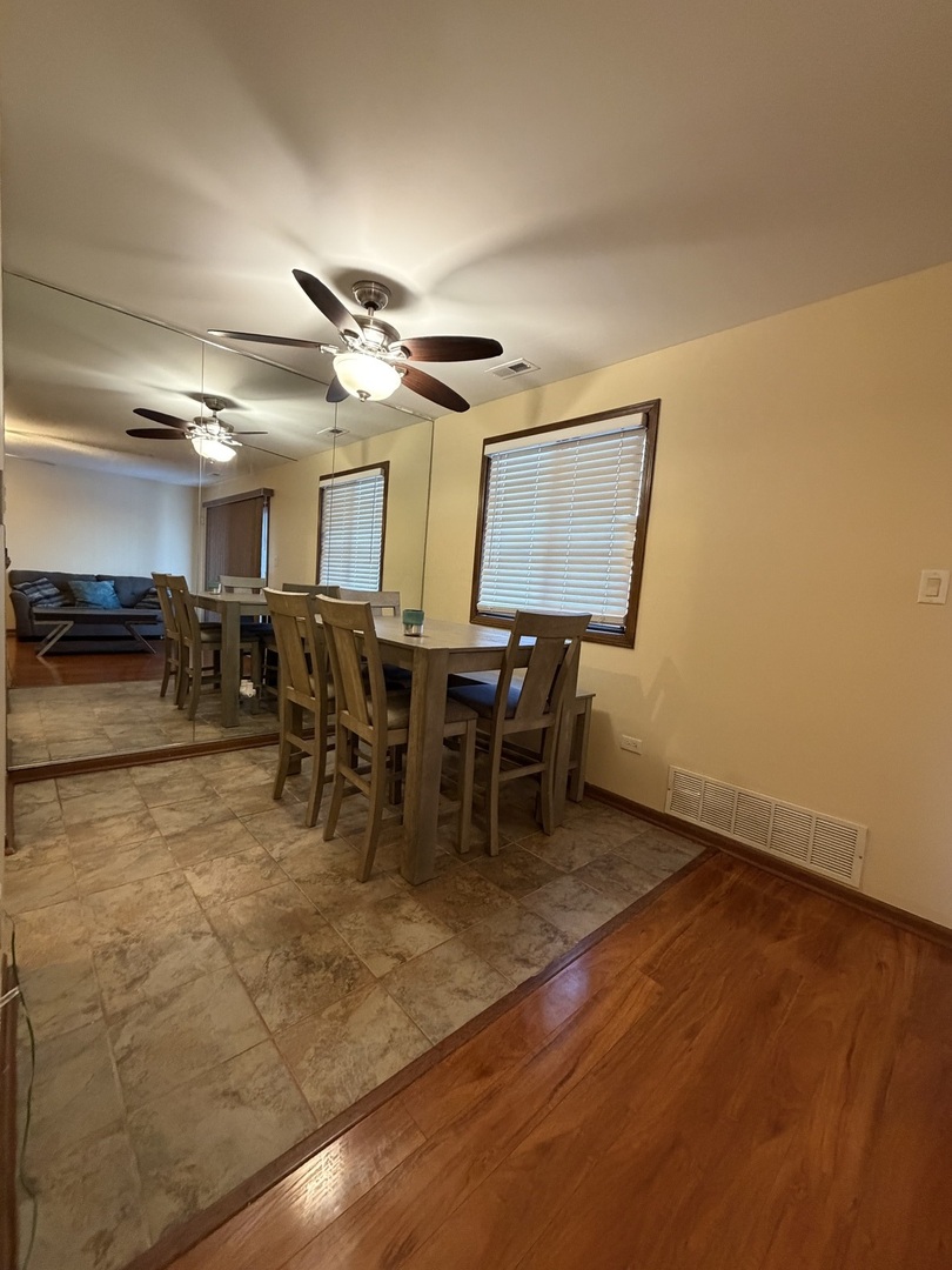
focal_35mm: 14
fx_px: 513
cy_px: 635
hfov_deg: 85.7
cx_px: 476
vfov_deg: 102.1
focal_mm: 2.22
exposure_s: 1/60
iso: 640
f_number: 2.2
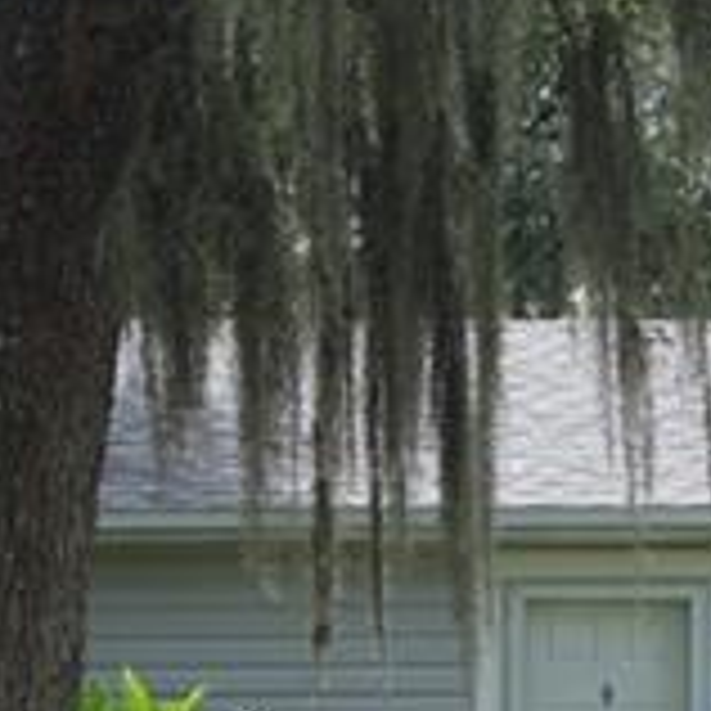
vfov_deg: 5.8
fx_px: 6995
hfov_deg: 5.8
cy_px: 468
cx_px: 886
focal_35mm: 301
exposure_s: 1/100
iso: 100
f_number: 5
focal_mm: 35
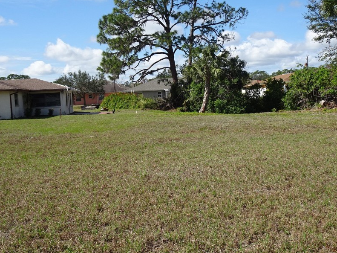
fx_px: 428
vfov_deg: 32.8
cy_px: 111
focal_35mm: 44
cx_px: 193
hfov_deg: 42.8
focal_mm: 5.79
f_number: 4
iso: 80
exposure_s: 1/800
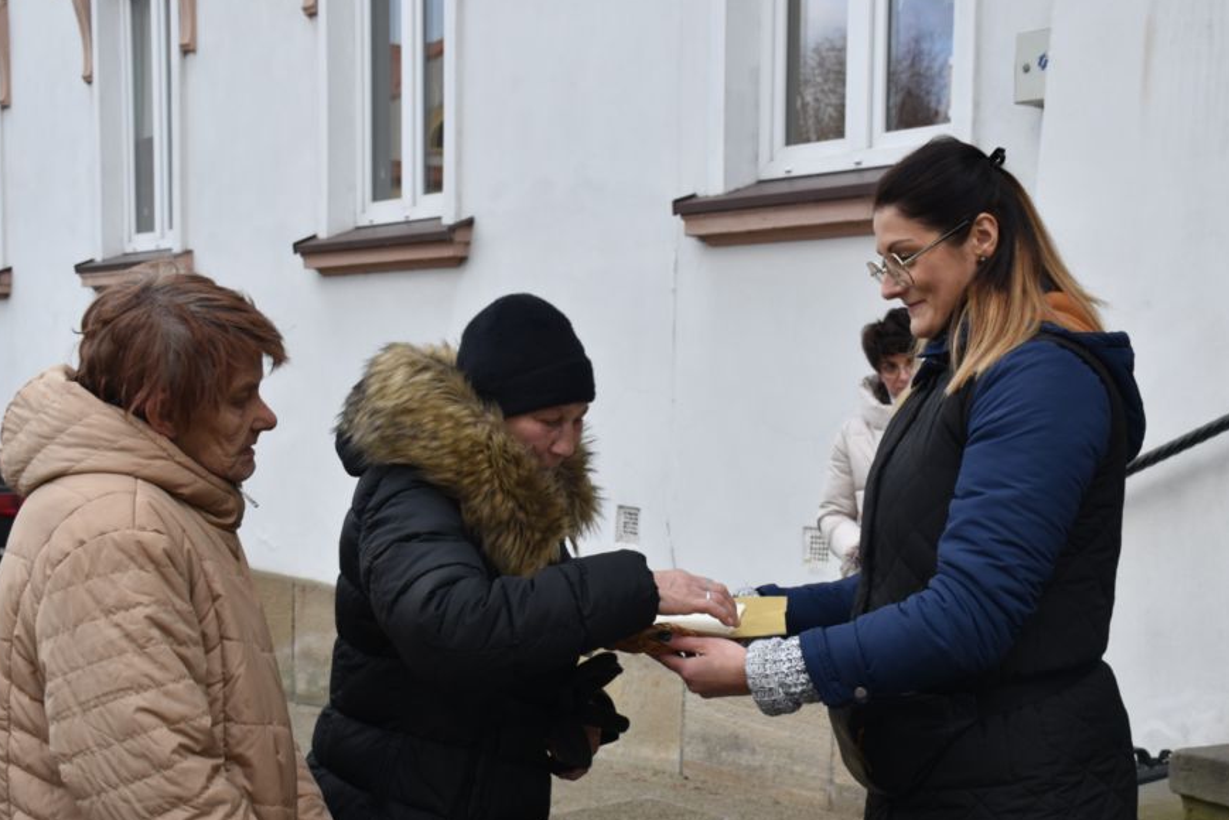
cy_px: 452
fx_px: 1810
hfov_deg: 37.5
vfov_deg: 25.5
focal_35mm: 53
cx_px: 638
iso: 400
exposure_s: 1/160
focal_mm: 30
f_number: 6.3
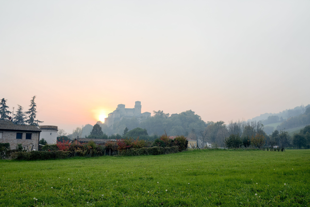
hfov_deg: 53.1
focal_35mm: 36
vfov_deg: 36.9
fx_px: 310
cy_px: 104
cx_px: 151
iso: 100
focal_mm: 35
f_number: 11
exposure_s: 1/25
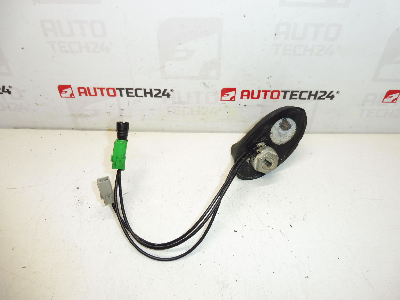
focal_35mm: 24
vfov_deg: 56.8
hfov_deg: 71.6
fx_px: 277
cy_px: 150
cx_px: 200
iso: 200
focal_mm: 4.3
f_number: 3.5
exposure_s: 1/125
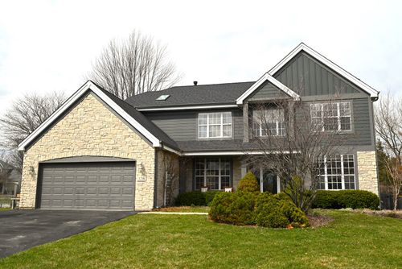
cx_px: 201
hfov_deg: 61.9
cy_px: 134
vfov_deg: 43.7
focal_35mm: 30
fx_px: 335
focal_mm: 30
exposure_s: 1/400
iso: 100
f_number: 8
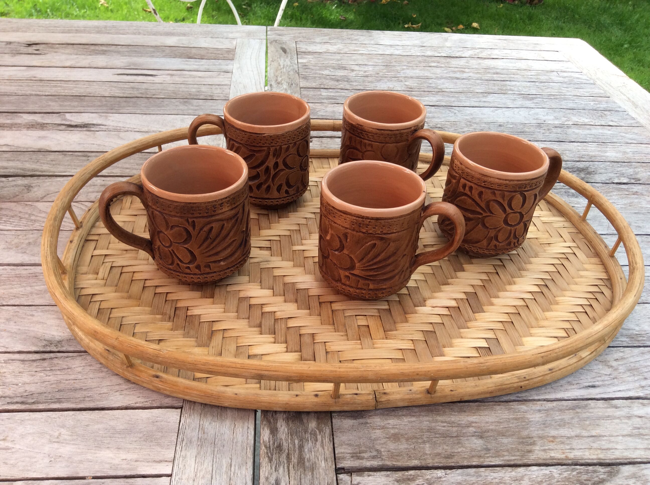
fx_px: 600
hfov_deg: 56.9
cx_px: 325
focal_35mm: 32
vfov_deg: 44.1
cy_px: 242
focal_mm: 3.3
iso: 32
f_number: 2.4
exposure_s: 1/374
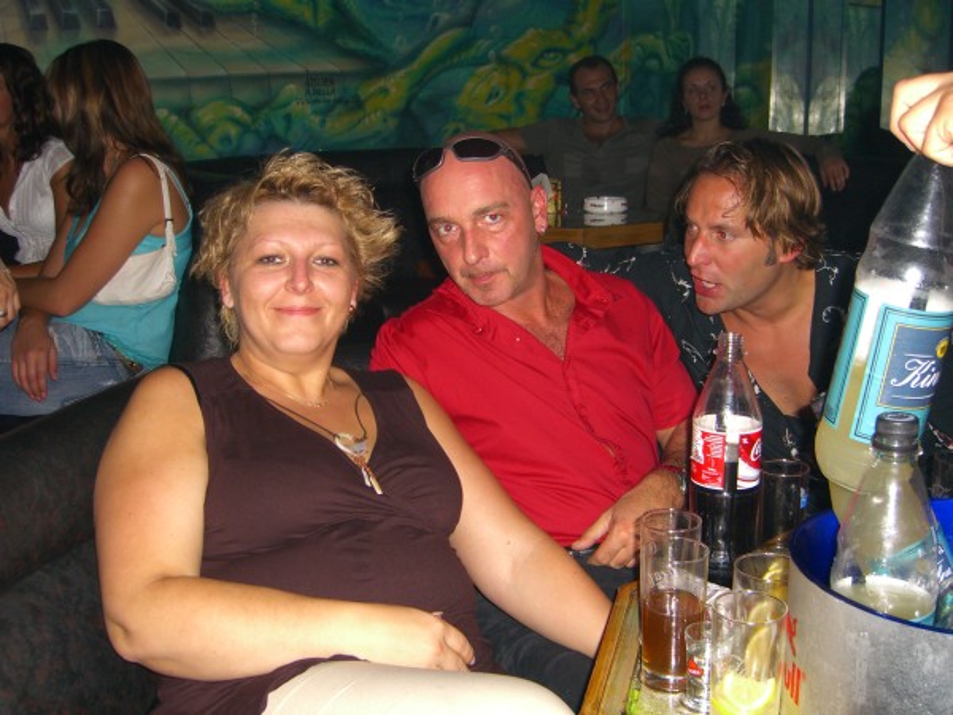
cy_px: 358
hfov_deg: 49.0
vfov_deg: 37.7
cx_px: 476
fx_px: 1046
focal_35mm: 38
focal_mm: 7.9
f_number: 2.8
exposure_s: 1/60
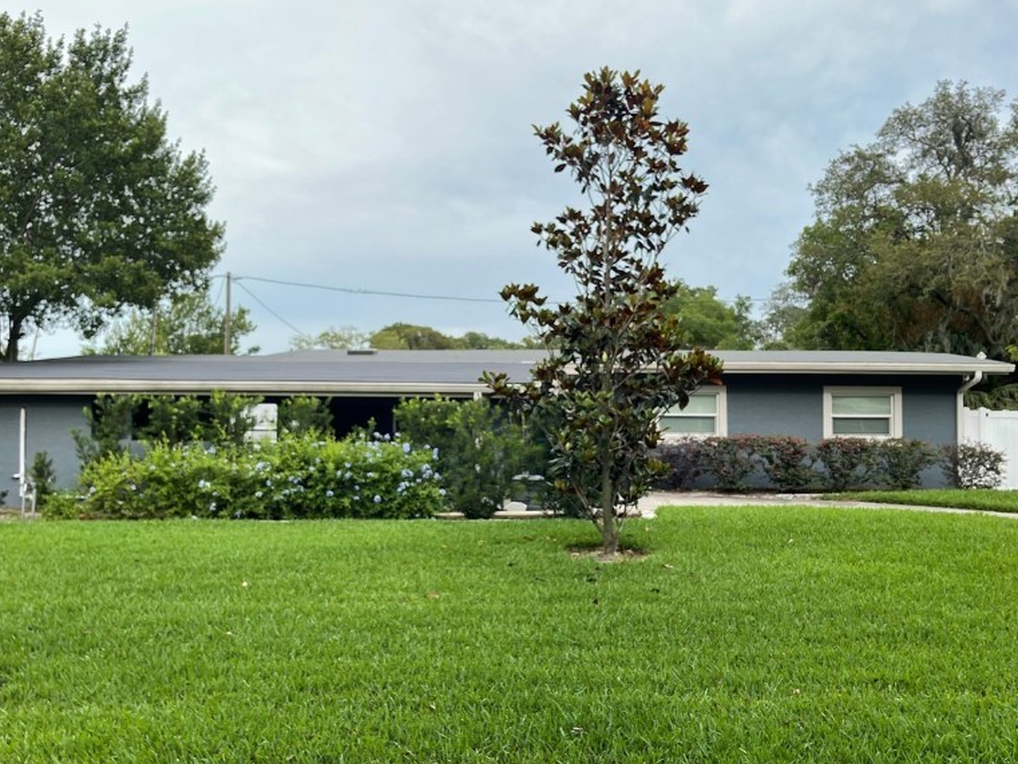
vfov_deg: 40.7
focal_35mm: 35
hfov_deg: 52.6
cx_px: 508
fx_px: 1029
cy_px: 388
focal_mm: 5.1
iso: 32
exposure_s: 1/540
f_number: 1.6
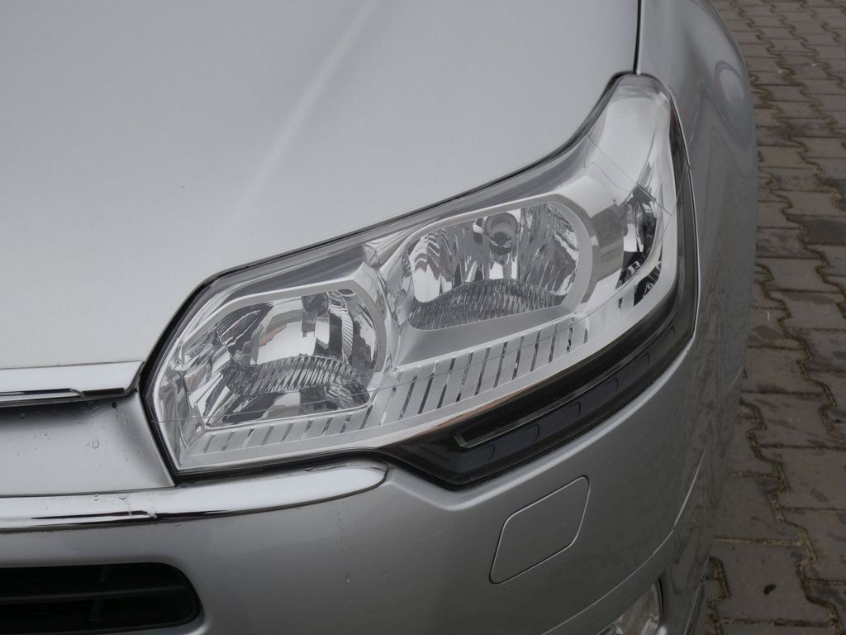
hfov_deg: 33.2
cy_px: 318
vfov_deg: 25.2
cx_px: 423
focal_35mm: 58
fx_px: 1417
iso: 80
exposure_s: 1/125
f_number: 5
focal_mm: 10.4
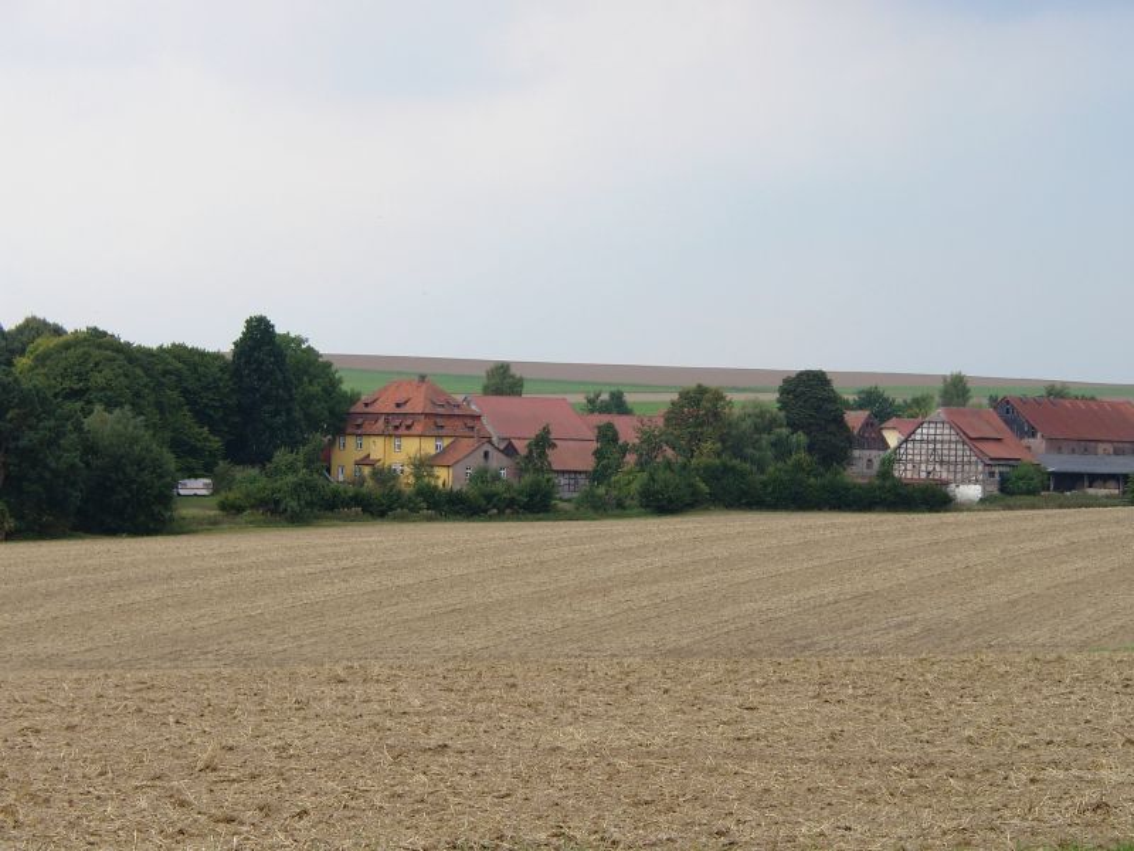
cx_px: 567
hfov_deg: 19.6
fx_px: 3276
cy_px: 426
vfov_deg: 14.8
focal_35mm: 100
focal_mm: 20.72
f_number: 4
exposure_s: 1/170
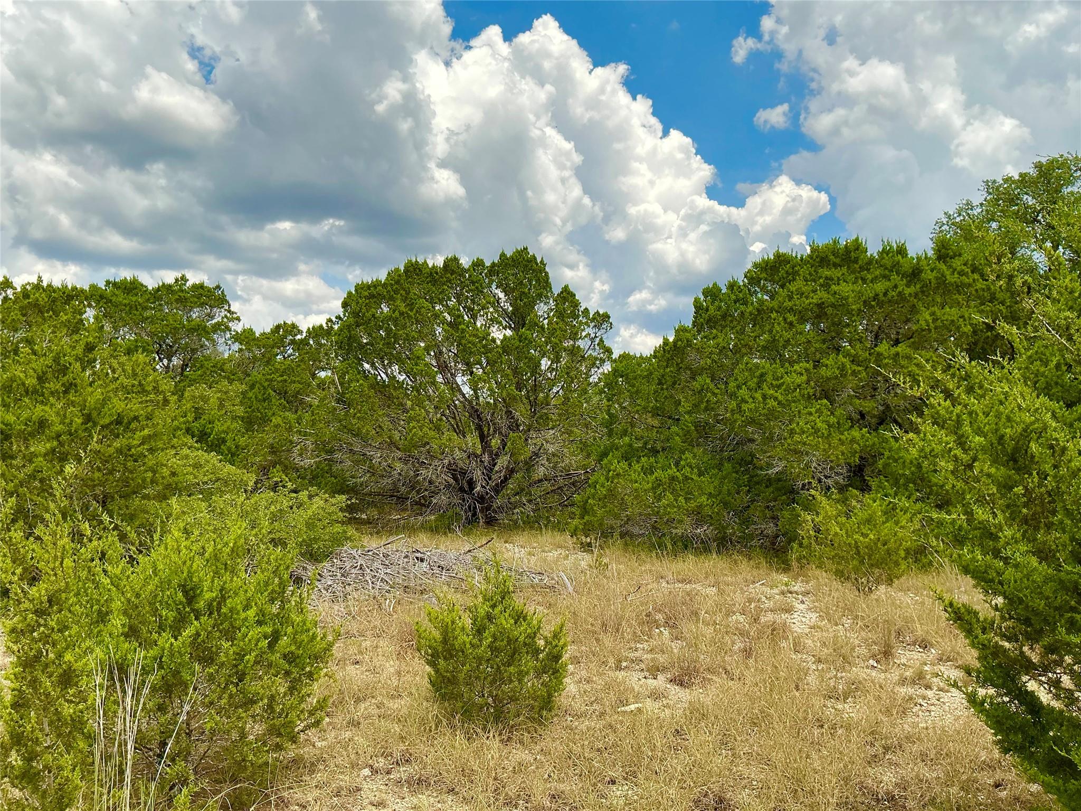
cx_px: 540
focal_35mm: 28
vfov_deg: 49.7
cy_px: 406
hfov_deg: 63.4
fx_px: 874
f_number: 1.8
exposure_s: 1/2538
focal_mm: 3
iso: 25
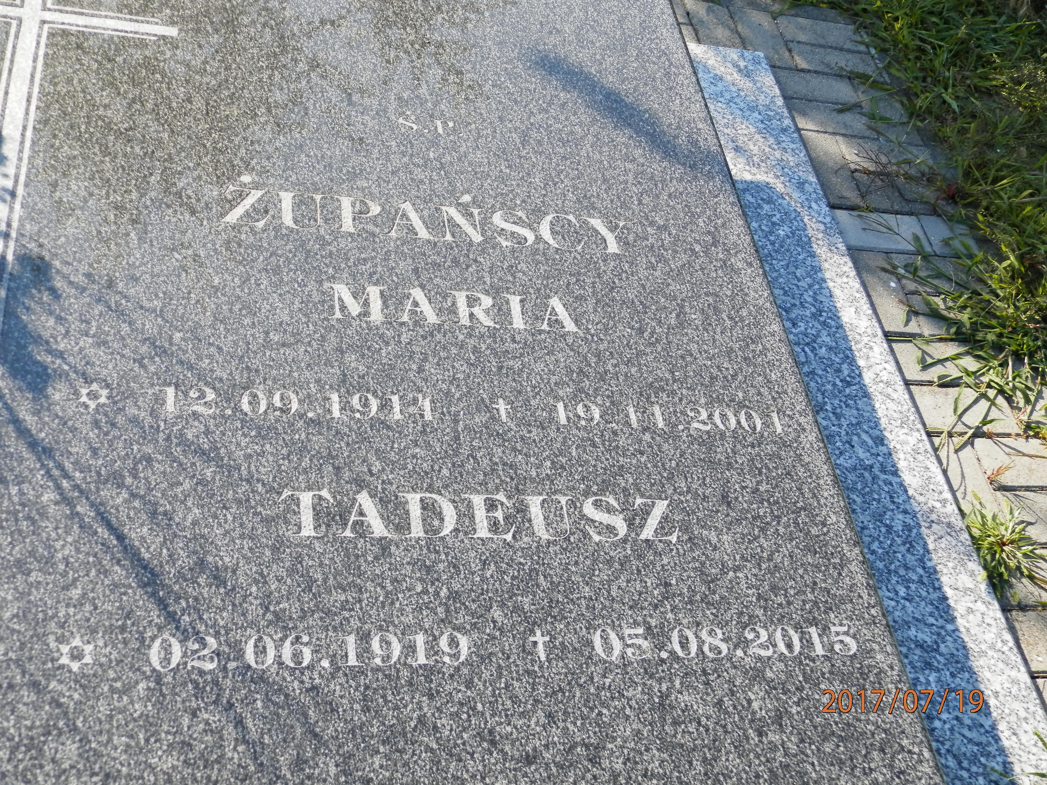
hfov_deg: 46.8
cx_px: 524
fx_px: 1210
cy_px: 392
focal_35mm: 40
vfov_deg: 36.0
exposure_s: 1/50
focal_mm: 7.2
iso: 100
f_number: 9.8
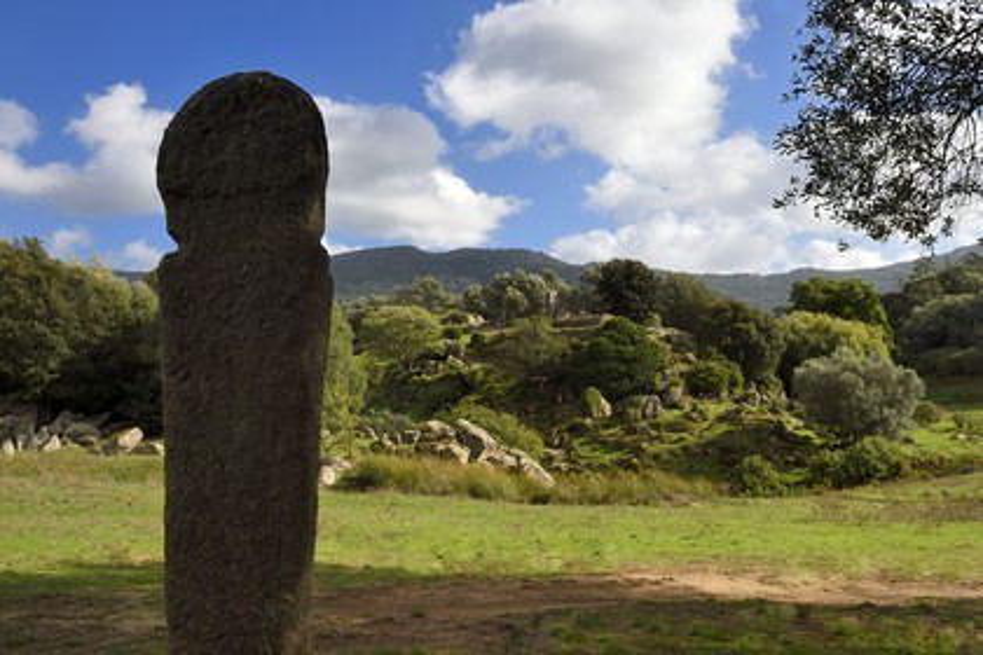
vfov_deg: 45.0
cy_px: 328
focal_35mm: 29
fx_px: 792
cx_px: 492
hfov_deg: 63.7
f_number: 14
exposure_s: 1/250
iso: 250
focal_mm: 29
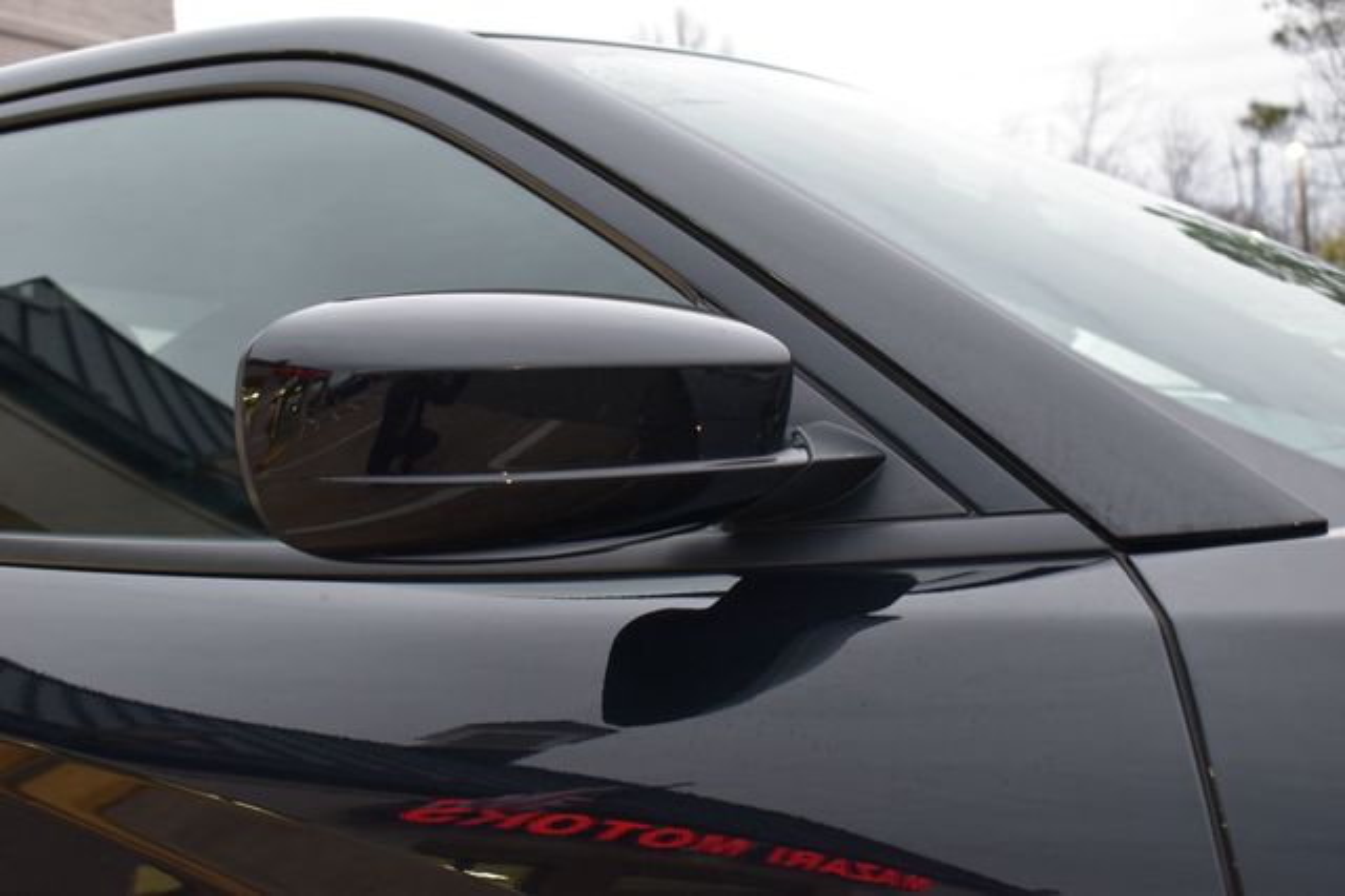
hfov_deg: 45.0
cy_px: 448
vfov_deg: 30.8
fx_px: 1624
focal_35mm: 44
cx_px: 672
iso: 640
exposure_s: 1/15
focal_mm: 29
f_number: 6.3
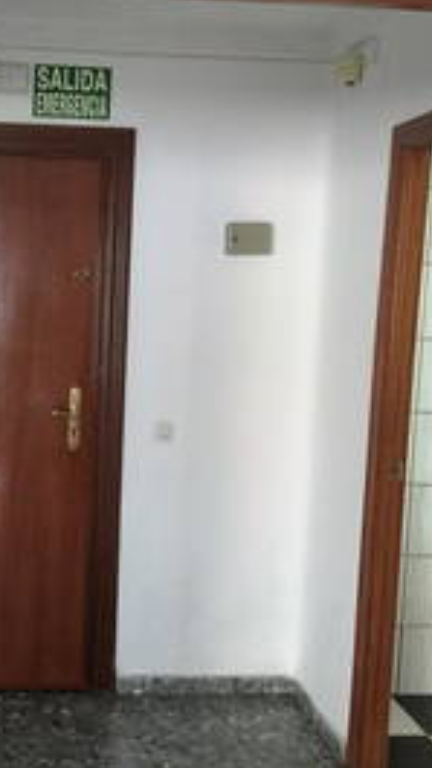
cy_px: 385
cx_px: 41
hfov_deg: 26.7
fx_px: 876
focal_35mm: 43
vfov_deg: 47.4
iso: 100
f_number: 2.2
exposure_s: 1/10
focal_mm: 4.15
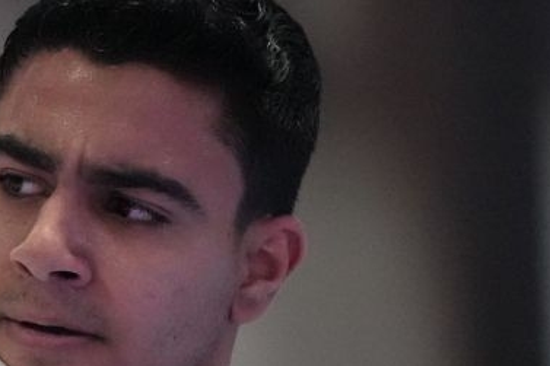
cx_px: -287
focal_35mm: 956
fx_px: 14598
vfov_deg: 1.4
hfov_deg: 2.2
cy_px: 572
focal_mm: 200
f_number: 2.8
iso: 10000
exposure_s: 1/500
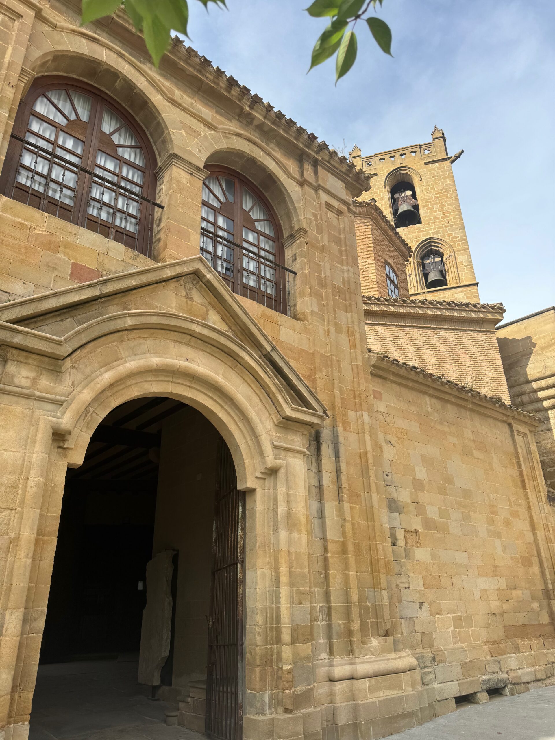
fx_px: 513
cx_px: 278
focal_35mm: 24
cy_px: 370
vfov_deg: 71.6
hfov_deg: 56.8
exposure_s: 1/2252
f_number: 1.78
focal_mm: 6.76
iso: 80
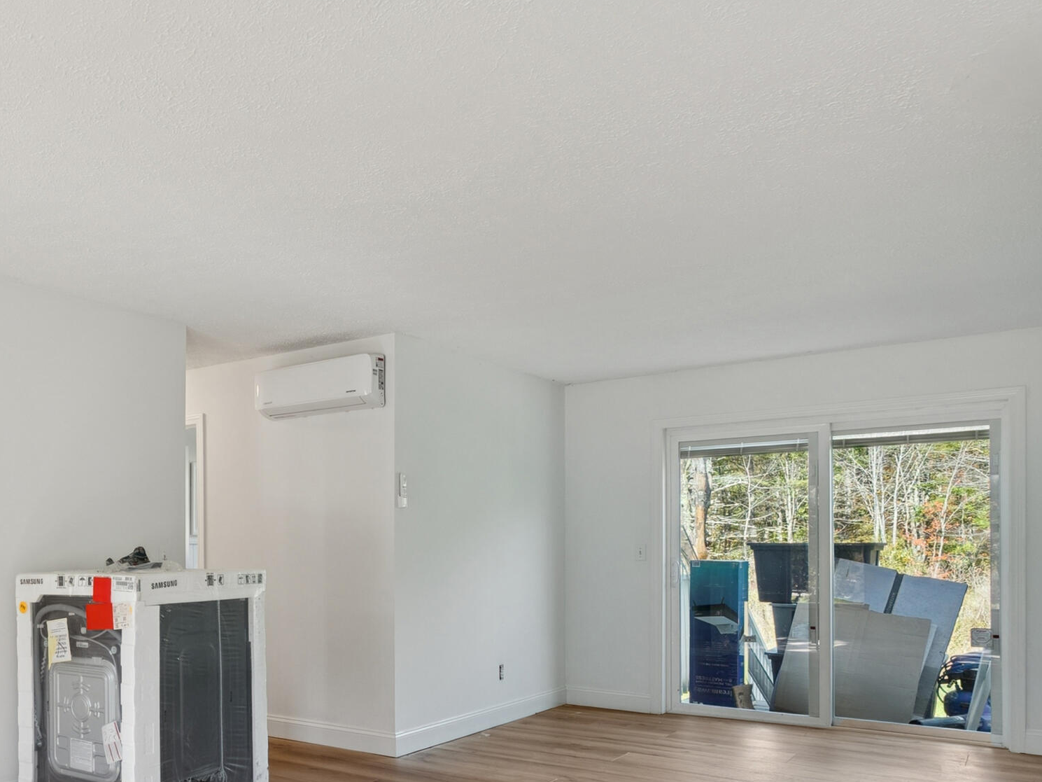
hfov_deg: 52.6
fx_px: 933
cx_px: 141
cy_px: 556
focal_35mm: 31
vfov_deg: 44.4
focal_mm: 16
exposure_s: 1/60
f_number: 7.1
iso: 320
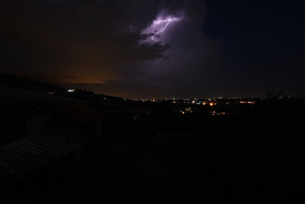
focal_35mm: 15
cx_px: 152
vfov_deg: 77.3
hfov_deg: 100.4
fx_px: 127
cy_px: 102
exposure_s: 6.7
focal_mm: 10
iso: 800
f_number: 7.1
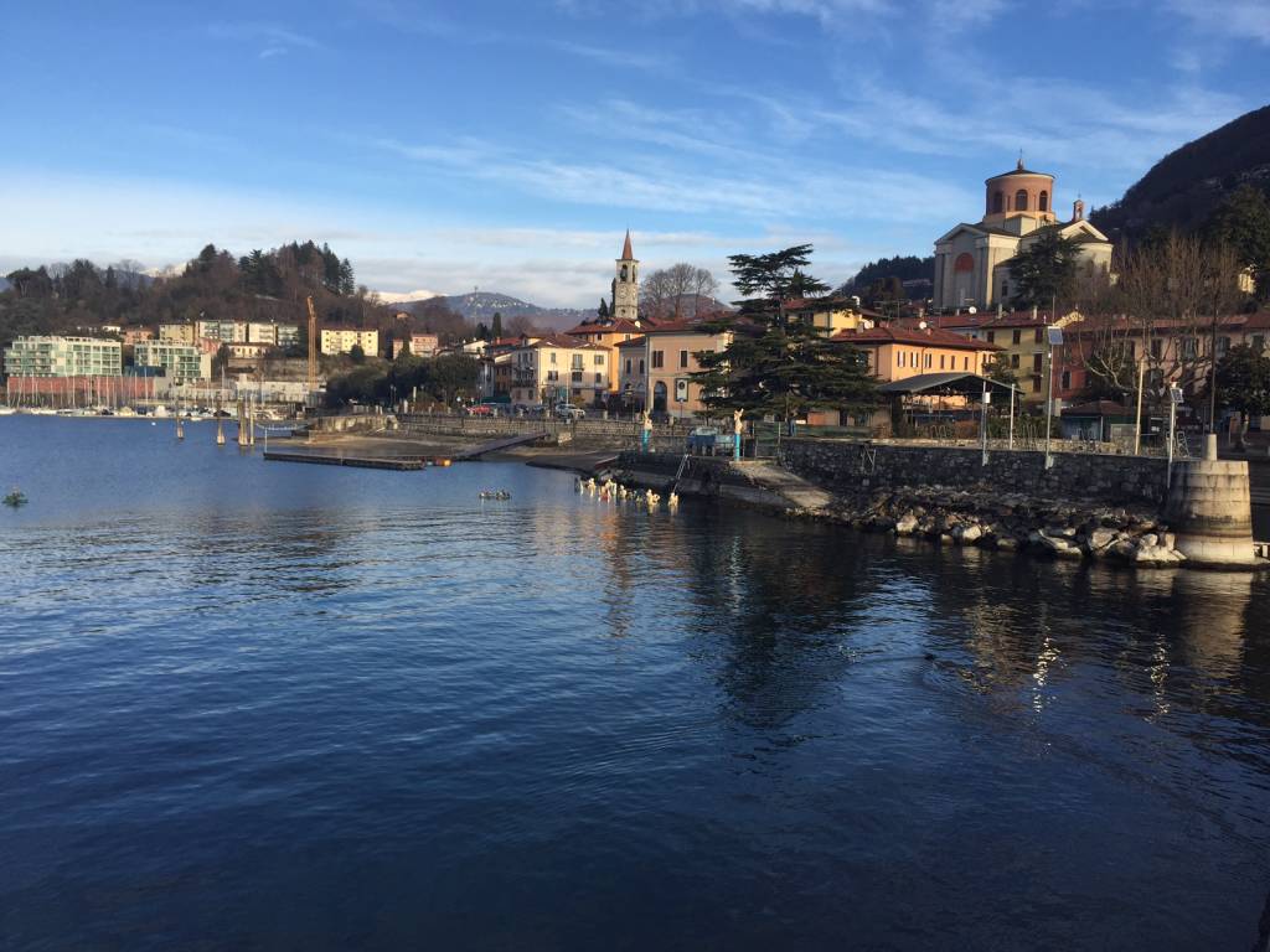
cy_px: 476
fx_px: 1064
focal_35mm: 29
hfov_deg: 61.7
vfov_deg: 48.2
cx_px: 635
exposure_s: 1/1163
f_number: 2.2
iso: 32
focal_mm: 4.15
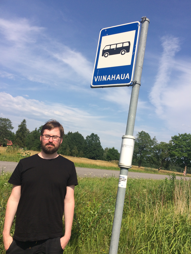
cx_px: 96
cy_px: 127
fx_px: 213
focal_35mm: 29
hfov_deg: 48.2
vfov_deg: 61.7
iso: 32
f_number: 2.2
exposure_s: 1/2564
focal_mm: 4.15
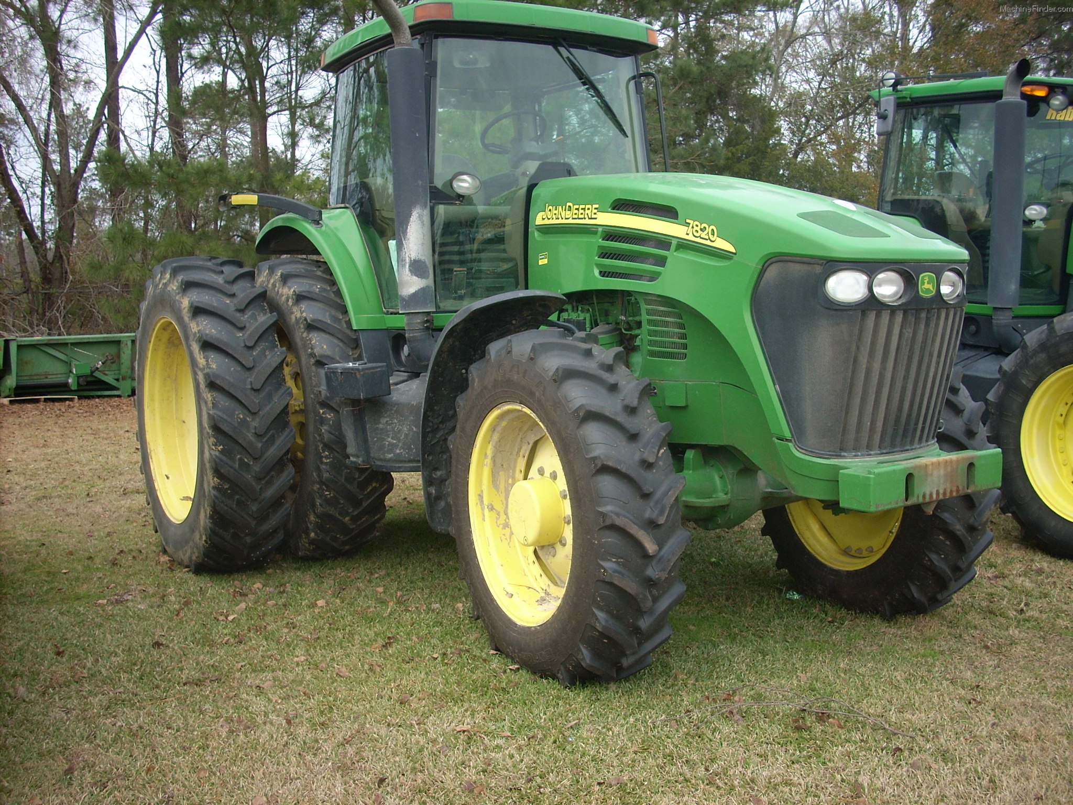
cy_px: 402
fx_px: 1147
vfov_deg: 38.7
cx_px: 536
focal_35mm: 37
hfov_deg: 50.1
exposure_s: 1/201
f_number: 2.8
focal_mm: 6.2
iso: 64
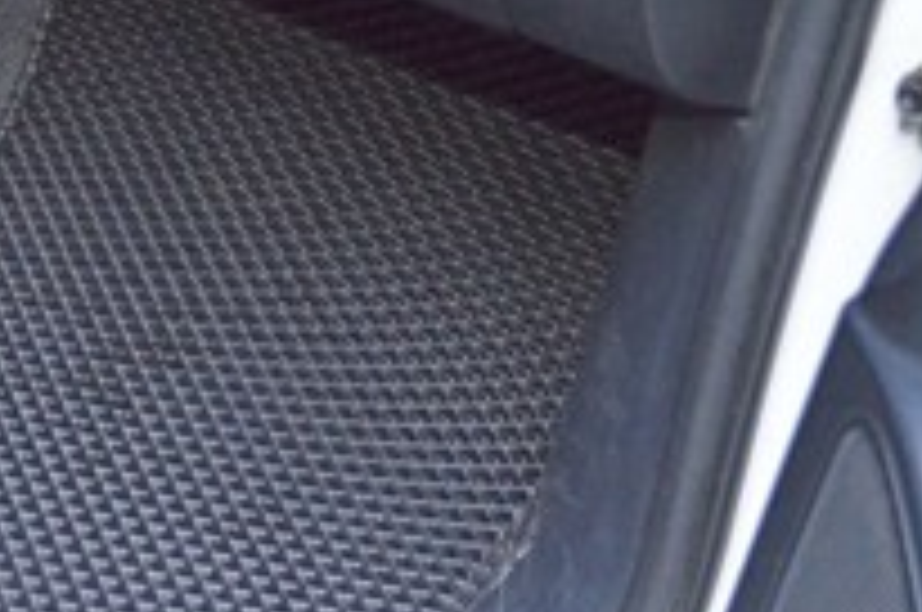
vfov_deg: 16.9
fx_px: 2046
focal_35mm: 80
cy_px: 468
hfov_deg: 24.7
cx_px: 90
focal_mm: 26
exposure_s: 1/15
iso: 3200
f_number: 4.2
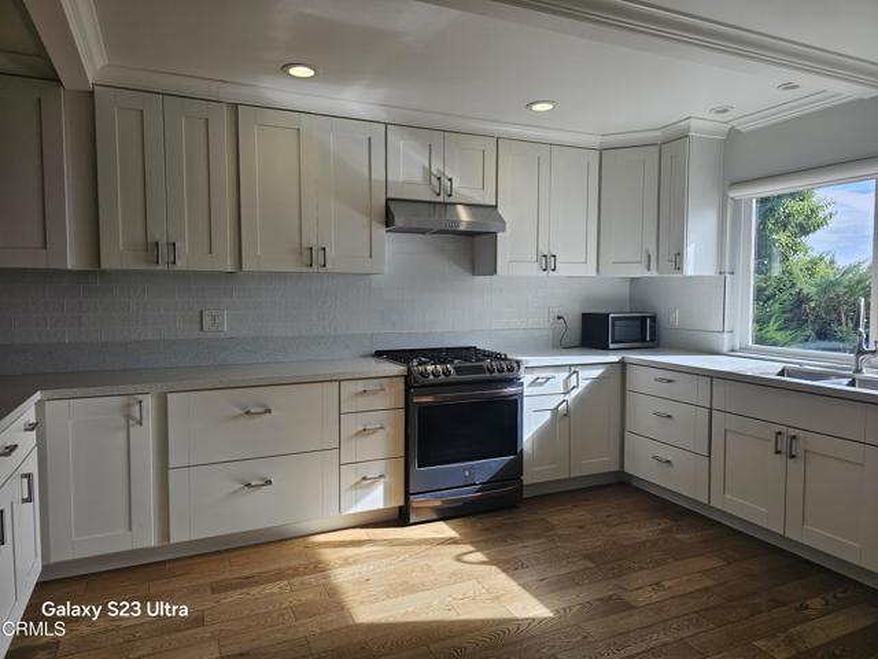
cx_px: 439
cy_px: 330
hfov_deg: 73.9
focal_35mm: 23
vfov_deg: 58.9
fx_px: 583
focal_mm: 6.3
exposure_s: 1/120
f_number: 1.7
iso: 16
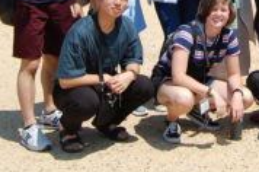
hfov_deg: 21.6
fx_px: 654
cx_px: 262
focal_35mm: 91
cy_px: -82
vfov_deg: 14.1
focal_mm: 18
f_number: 5
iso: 200
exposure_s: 1/1250
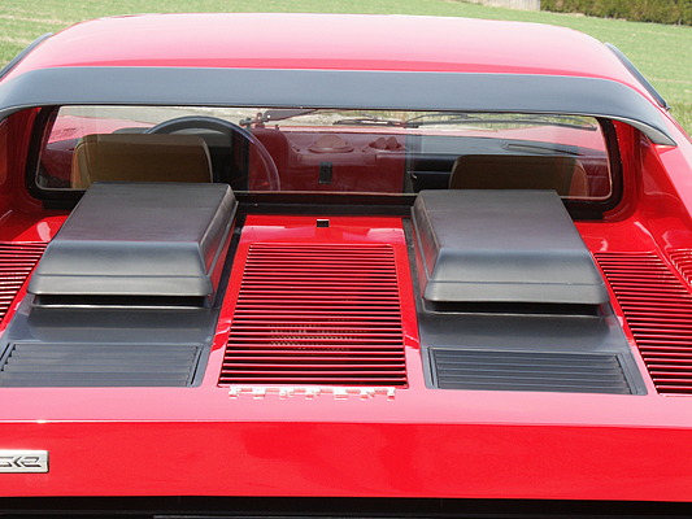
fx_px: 2599
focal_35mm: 130
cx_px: 346
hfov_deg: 15.2
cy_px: 260
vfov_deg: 11.4
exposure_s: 1/180
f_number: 8
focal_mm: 32.99
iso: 100
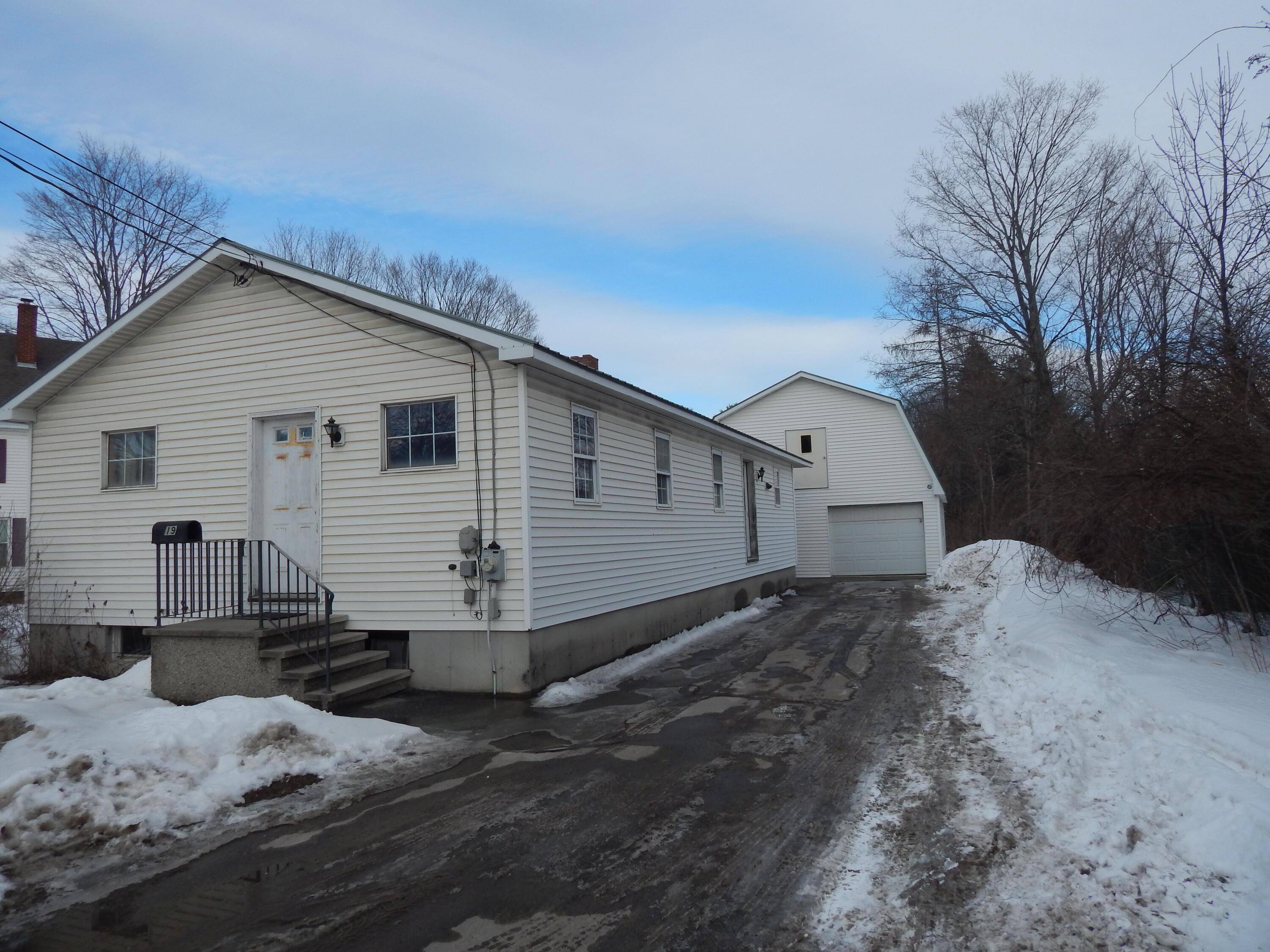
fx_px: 844
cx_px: 635
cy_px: 476
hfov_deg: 73.9
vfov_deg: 58.9
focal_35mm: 23
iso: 125
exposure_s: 1/1250
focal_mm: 4
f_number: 3
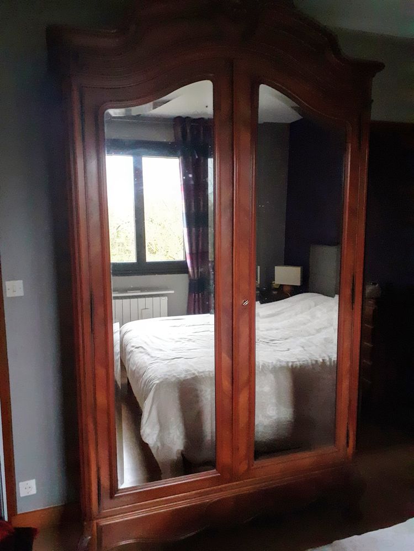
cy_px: 276
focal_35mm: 27
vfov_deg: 65.3
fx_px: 431
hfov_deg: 51.4
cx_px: 207
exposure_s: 1/25
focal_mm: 3.6
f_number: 1.9
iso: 640
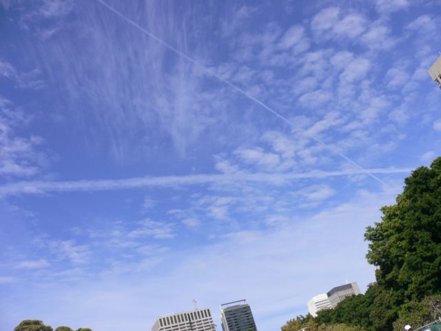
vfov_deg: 40.7
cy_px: 166
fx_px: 446
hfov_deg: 52.6
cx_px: 220
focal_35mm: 35
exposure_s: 1/400
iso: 80
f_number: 5.6
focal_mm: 5.8
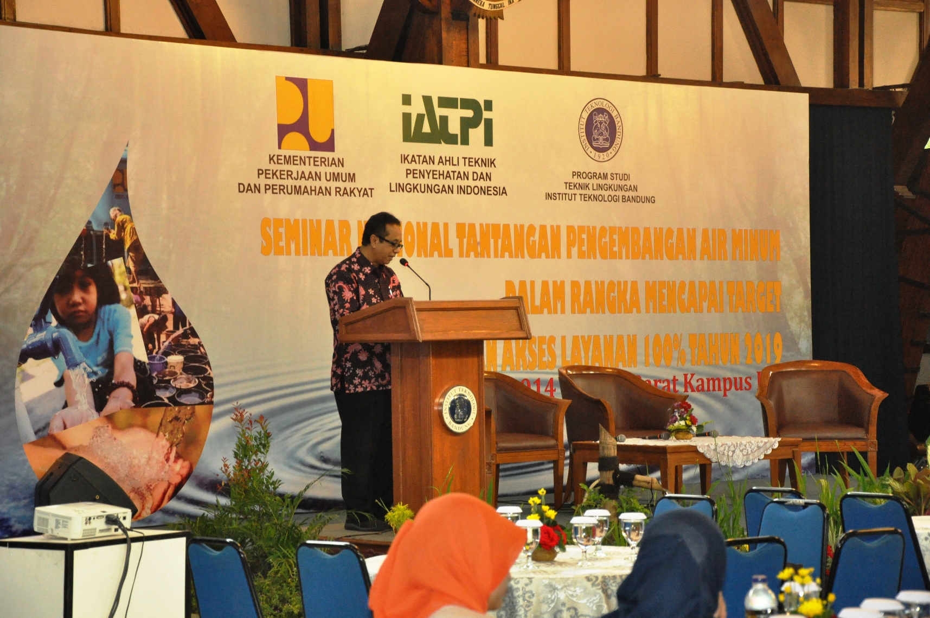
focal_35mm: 93
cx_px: 465
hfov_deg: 21.9
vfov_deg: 14.7
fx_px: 2400
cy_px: 309
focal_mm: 62
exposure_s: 1/60
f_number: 7.1
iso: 2500
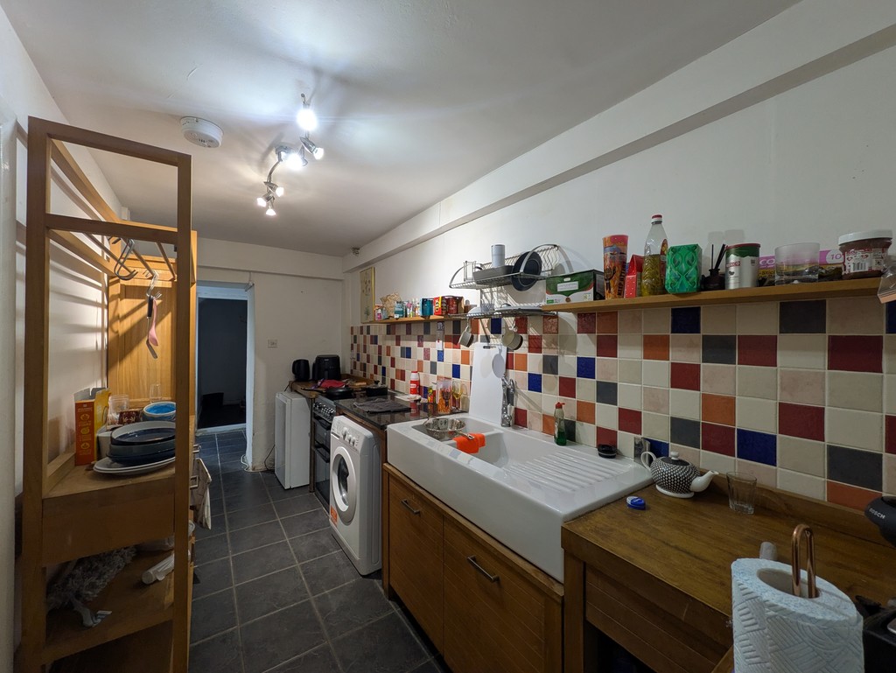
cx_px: 448
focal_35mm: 14
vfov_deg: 85.7
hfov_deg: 102.0
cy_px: 336
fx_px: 363
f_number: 2.2
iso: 68
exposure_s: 1/25
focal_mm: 1.83
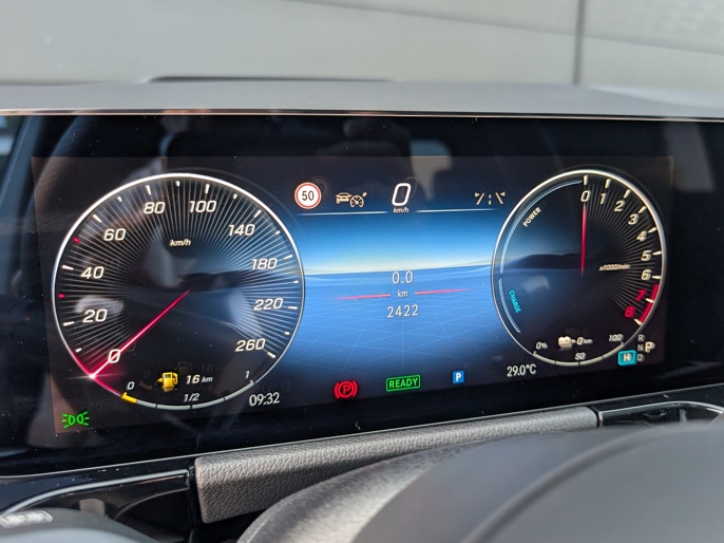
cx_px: 415
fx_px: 585
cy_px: 254
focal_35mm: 28
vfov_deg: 49.7
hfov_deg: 63.2
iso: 506
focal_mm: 6.9
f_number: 1.68
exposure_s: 1/654
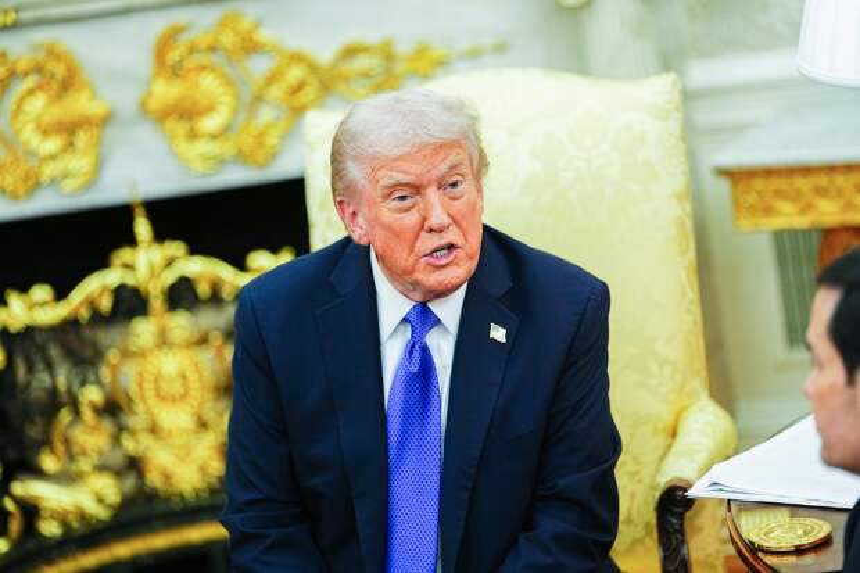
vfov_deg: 9.1
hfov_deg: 13.7
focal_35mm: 150
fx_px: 3582
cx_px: 430
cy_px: 286
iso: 2000
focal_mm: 150
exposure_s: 1/320
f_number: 2.2
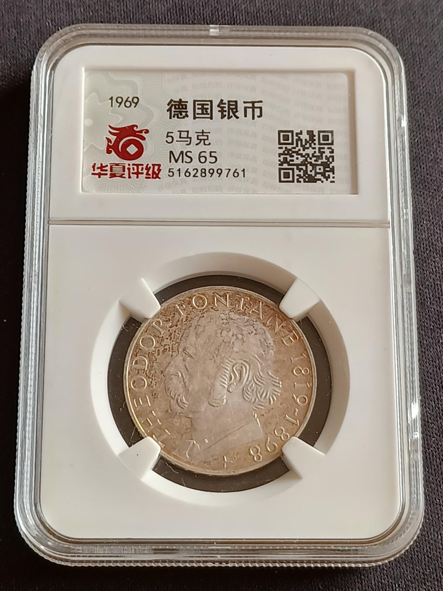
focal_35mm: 79
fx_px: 1348
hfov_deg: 18.7
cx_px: 222
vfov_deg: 24.7
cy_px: 296
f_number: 1.8
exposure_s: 1/50
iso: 143
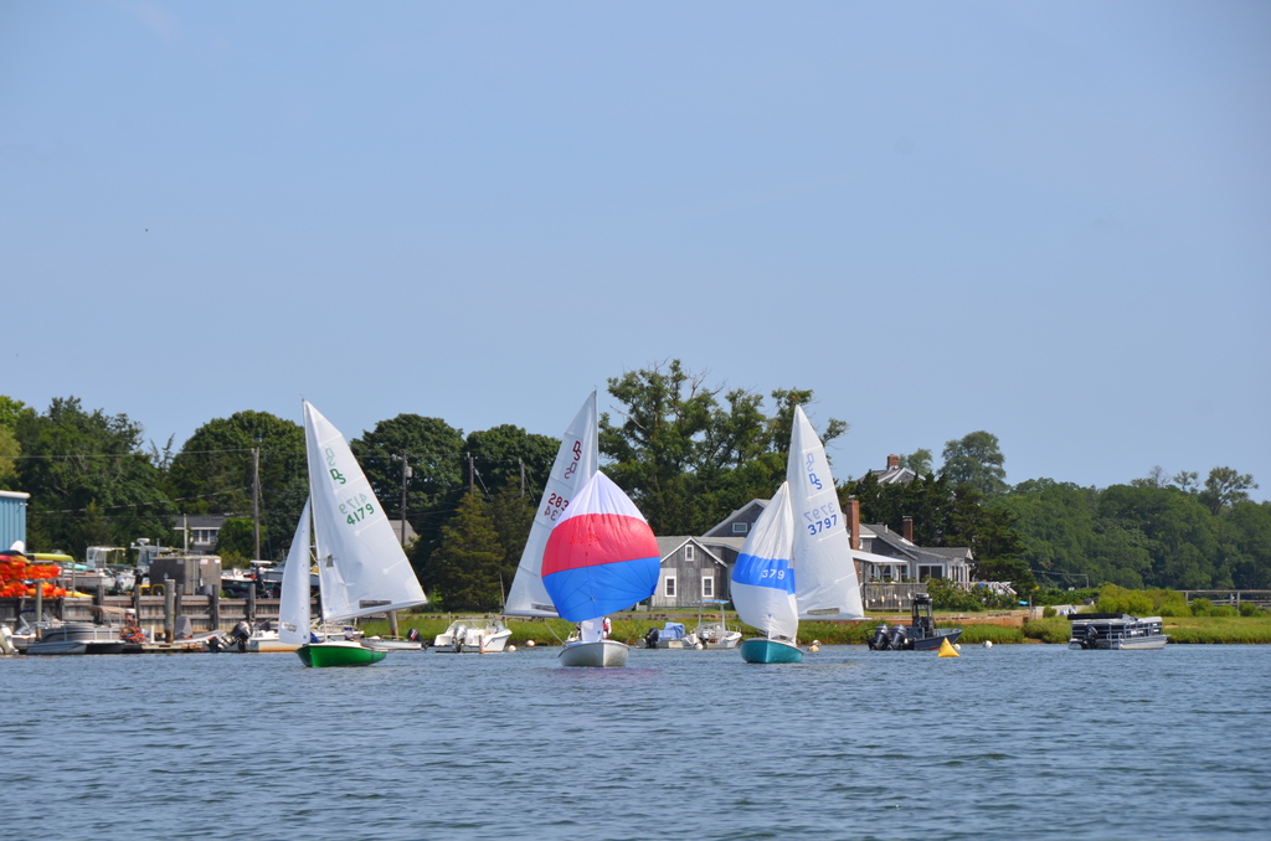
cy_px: 420
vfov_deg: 8.1
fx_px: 5918
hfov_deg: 12.3
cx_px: 636
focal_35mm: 168
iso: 100
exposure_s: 1/250
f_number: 8
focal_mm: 112
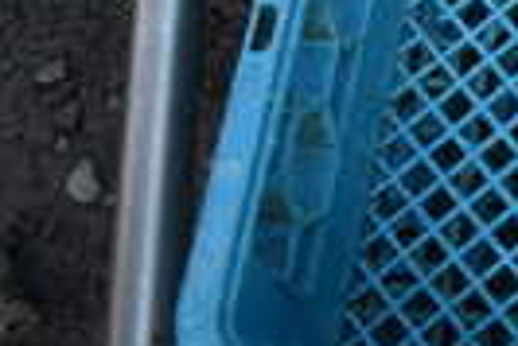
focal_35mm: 124
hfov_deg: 14.2
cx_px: 993
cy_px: -276
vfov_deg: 10.4
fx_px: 1786
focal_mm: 18
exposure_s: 1/250
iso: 500
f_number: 3.5
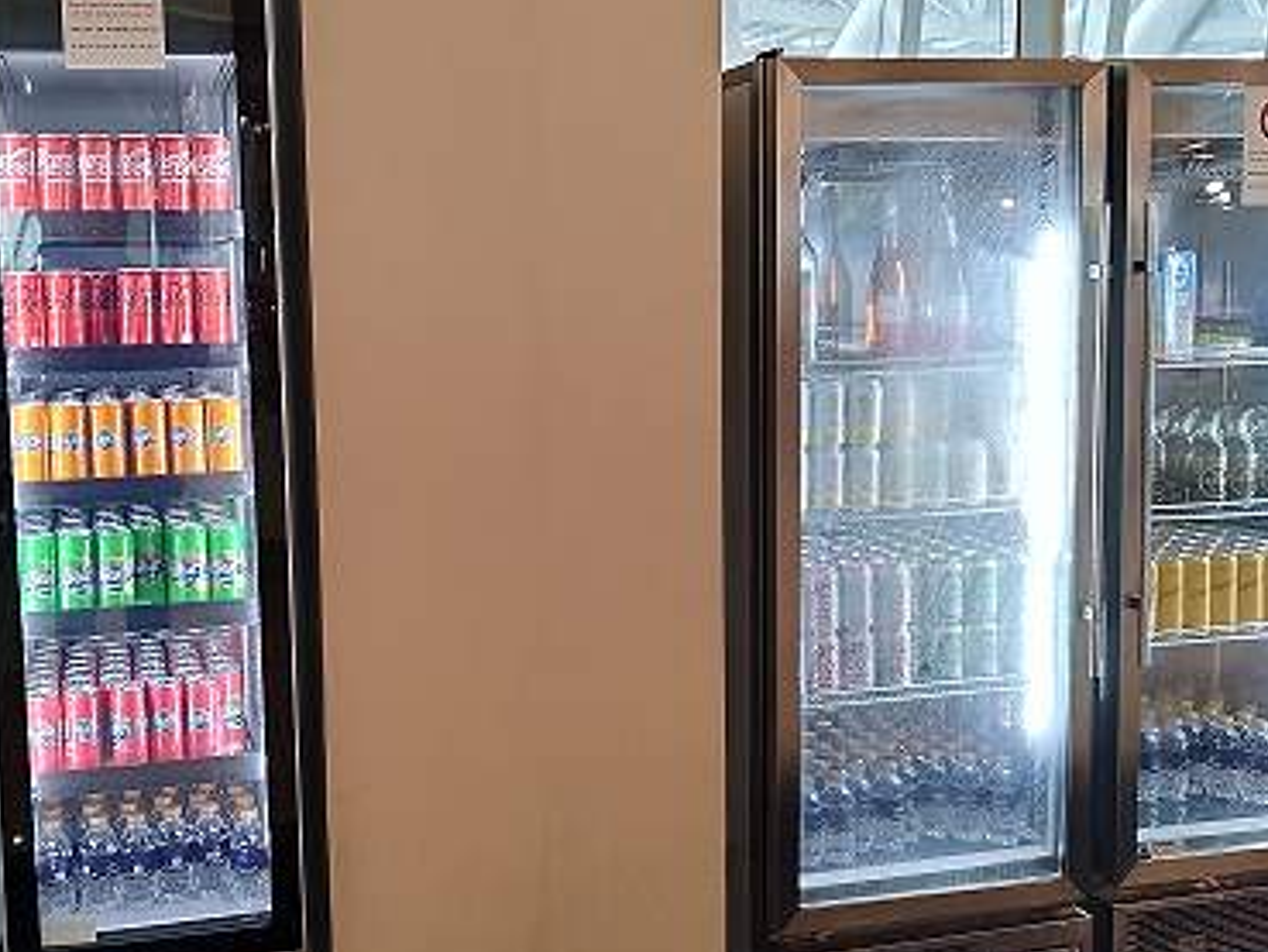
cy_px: 457
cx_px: 440
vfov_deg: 36.8
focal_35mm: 39
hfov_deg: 47.2
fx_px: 1429
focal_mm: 5.89
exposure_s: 1/50
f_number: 1.89
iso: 560
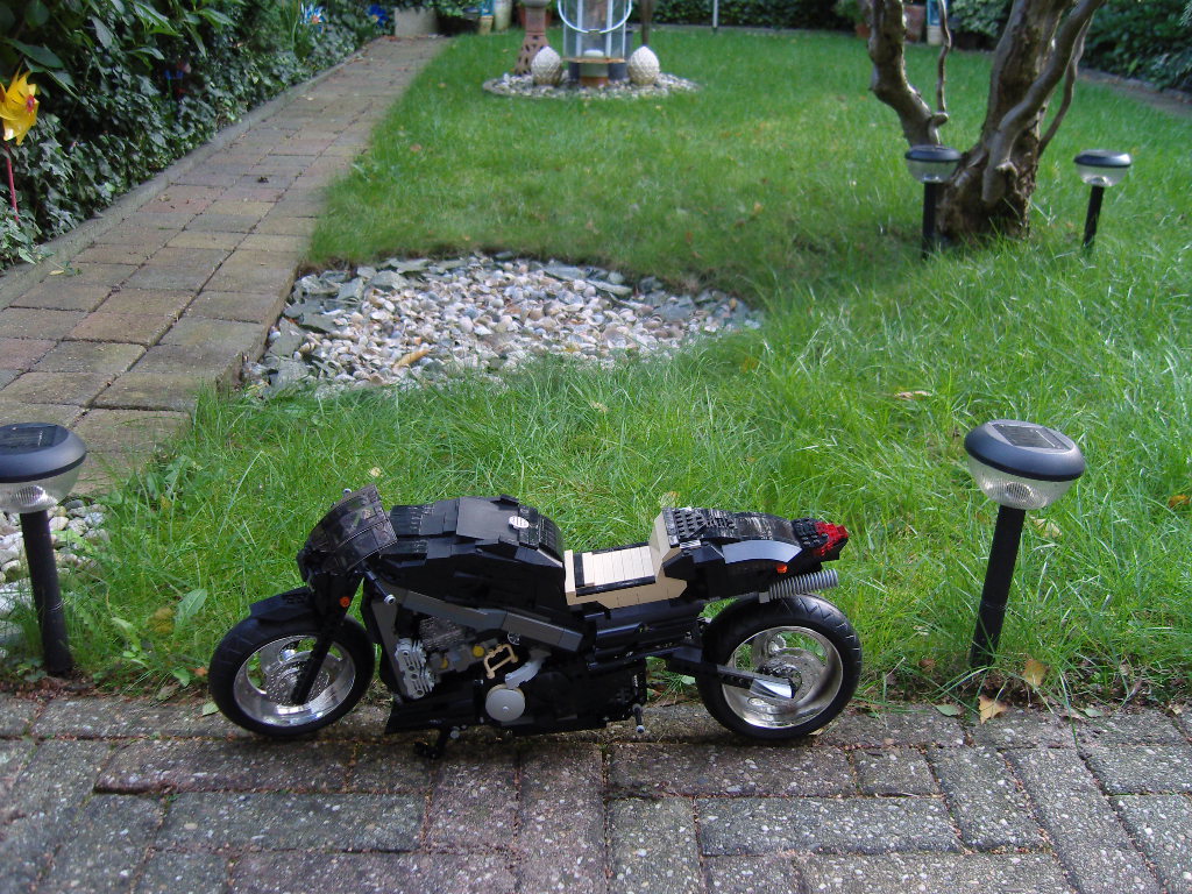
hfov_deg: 54.0
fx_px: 1171
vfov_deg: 41.8
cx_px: 596
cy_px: 447
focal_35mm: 34
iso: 160
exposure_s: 1/40
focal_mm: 7.3
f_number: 2.8
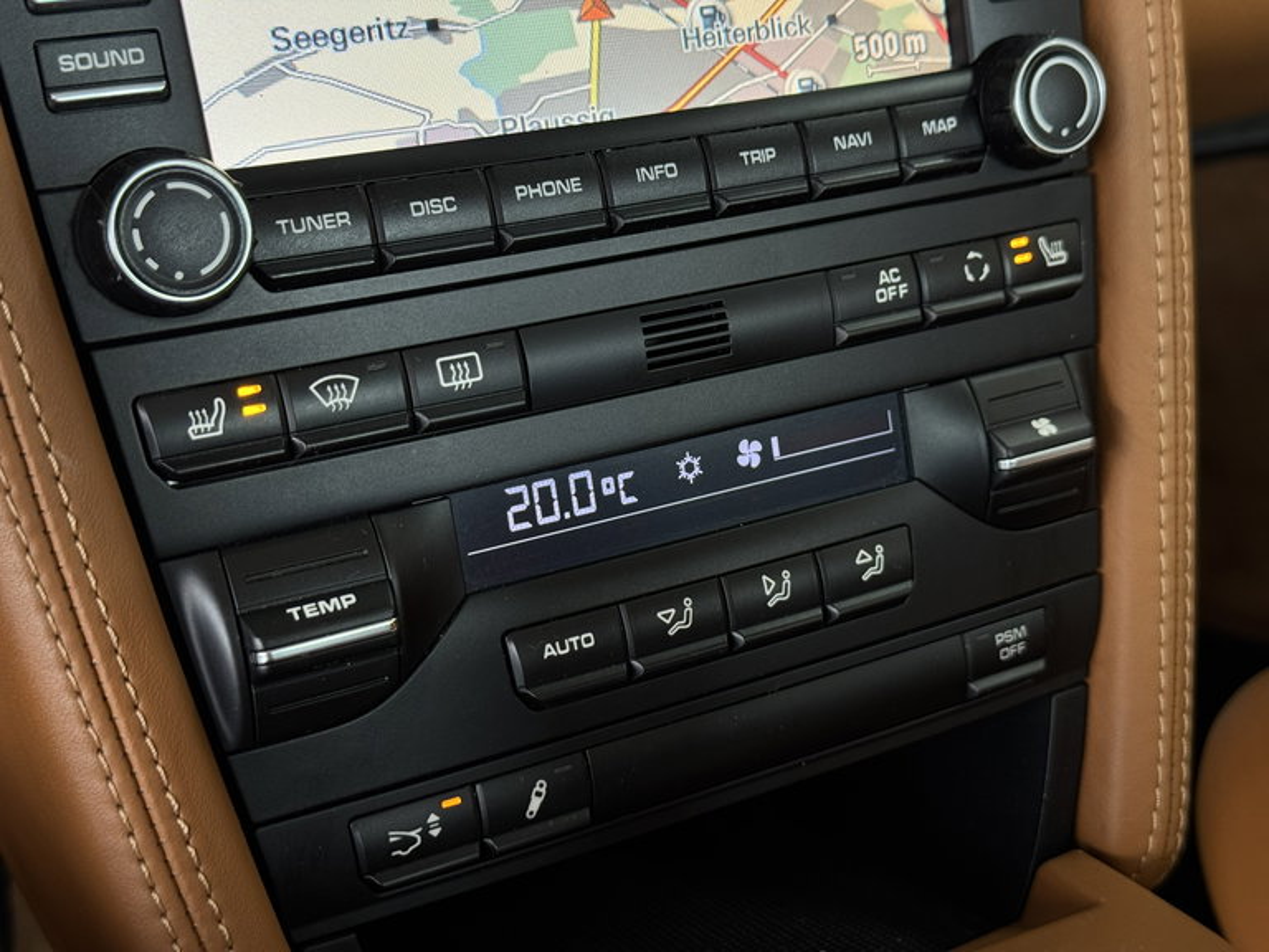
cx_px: 634
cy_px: 476
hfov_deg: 39.7
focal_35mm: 48
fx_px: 1760
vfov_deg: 30.3
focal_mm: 6.76
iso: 250
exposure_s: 1/60
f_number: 1.78
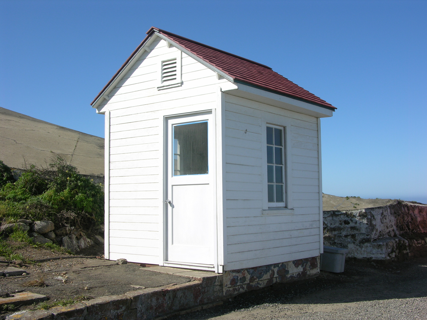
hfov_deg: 41.2
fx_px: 567
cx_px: 214
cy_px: 160
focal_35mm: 46
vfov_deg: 31.5
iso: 50
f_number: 7.5
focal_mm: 11.6
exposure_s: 1/125
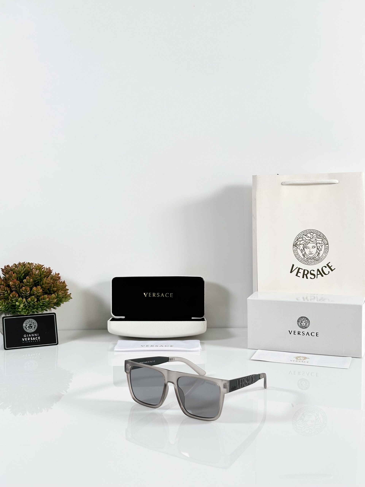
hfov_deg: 30.3
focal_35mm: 48
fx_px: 675
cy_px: 244
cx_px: 182
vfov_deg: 39.7
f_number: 1.78
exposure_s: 1/121
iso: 64
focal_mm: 6.86
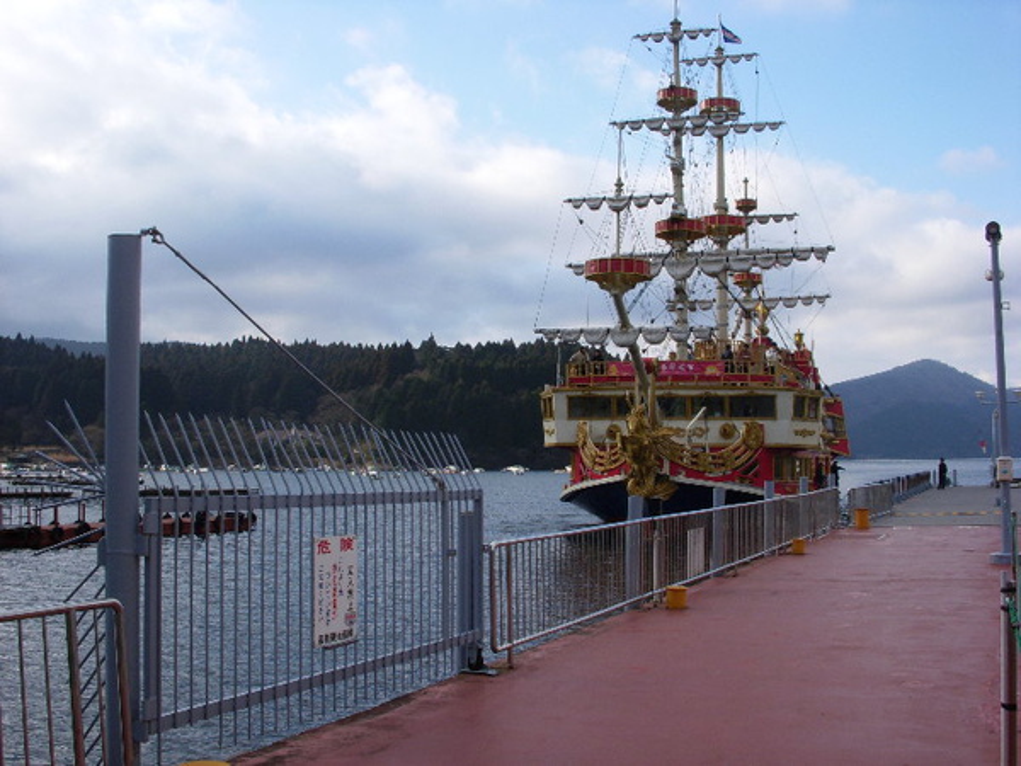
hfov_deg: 49.0
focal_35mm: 38
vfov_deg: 37.7
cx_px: 510
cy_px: 383
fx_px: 1121
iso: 100
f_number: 6.6
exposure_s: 1/200
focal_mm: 6.3
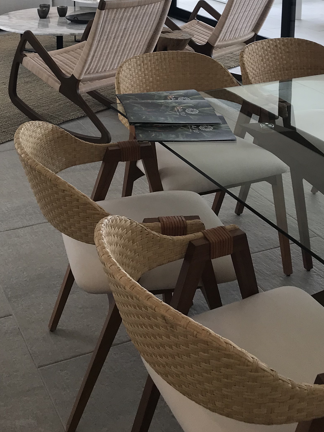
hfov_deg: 26.9
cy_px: 25
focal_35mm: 54
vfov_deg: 33.3
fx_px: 674
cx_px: 114
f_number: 1.8
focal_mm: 3.99
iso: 20
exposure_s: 1/173
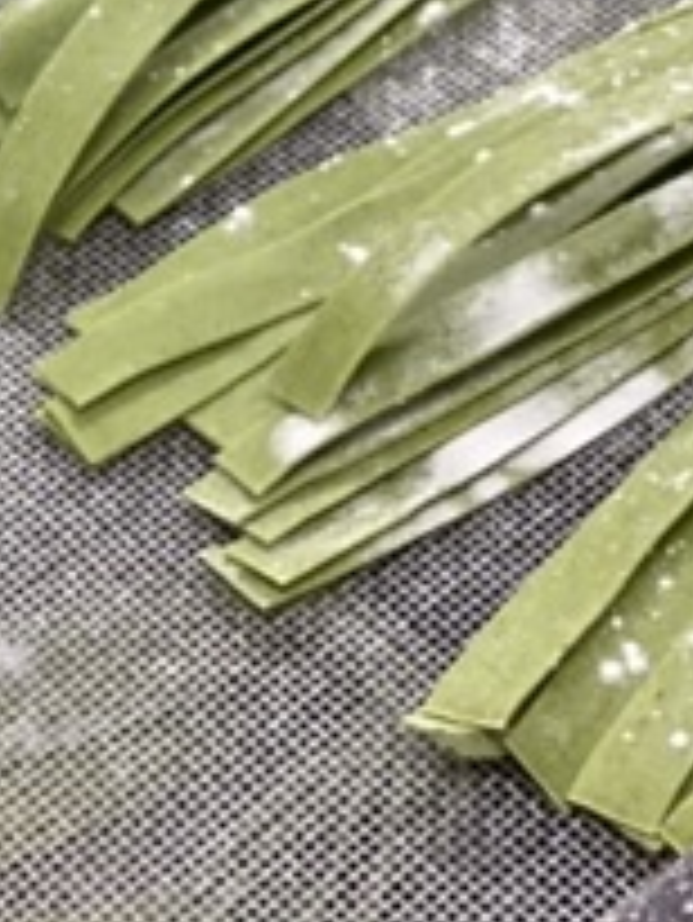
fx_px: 4320
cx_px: -198
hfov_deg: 9.0
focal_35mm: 162
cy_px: -292
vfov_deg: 11.8
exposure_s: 1/40
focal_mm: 6
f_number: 2
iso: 200
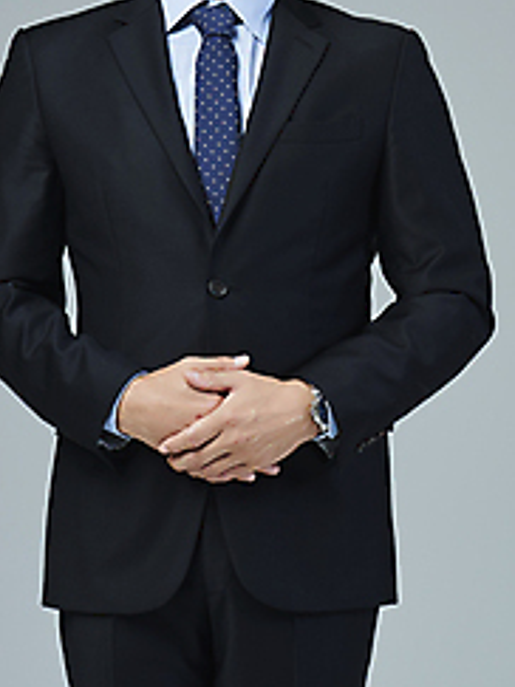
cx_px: 600
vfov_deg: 9.7
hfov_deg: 7.2
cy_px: 187
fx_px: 4050
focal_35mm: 204
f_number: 14
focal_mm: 86
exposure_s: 1/125
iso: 100
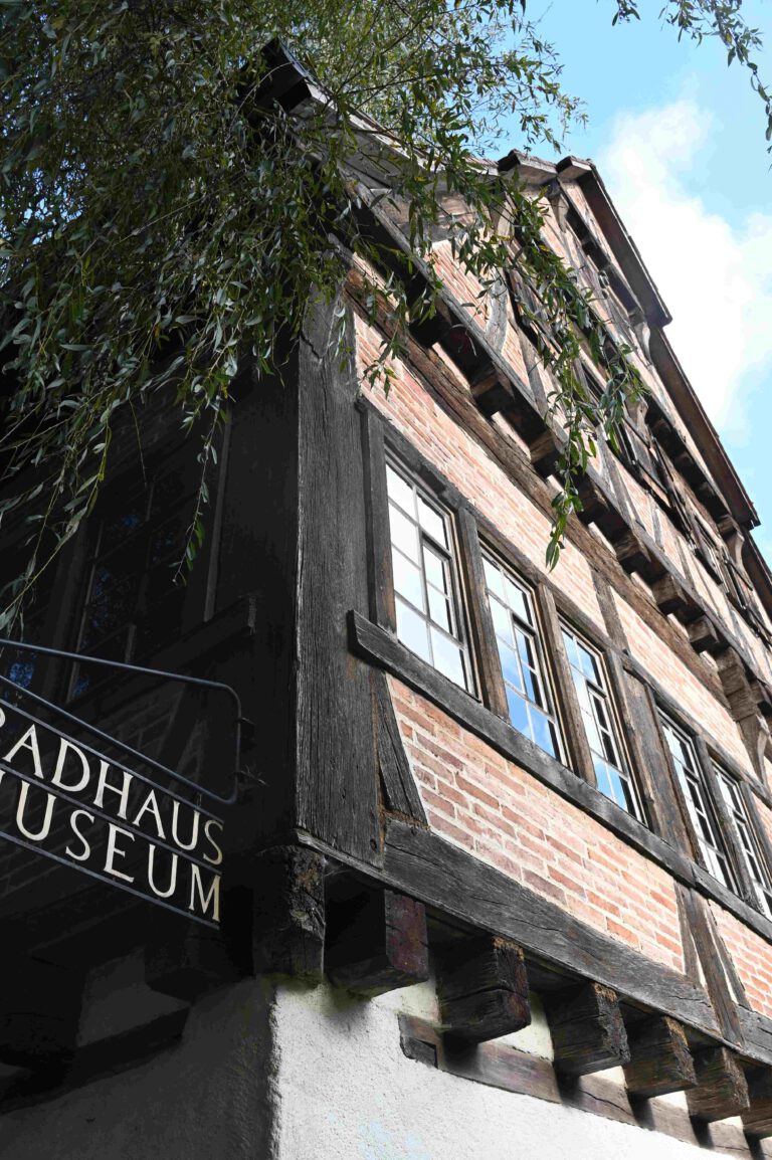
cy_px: 580
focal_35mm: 30
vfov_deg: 62.0
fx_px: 966
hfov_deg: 43.6
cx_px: 386
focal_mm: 30
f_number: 9
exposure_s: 1/250
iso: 800
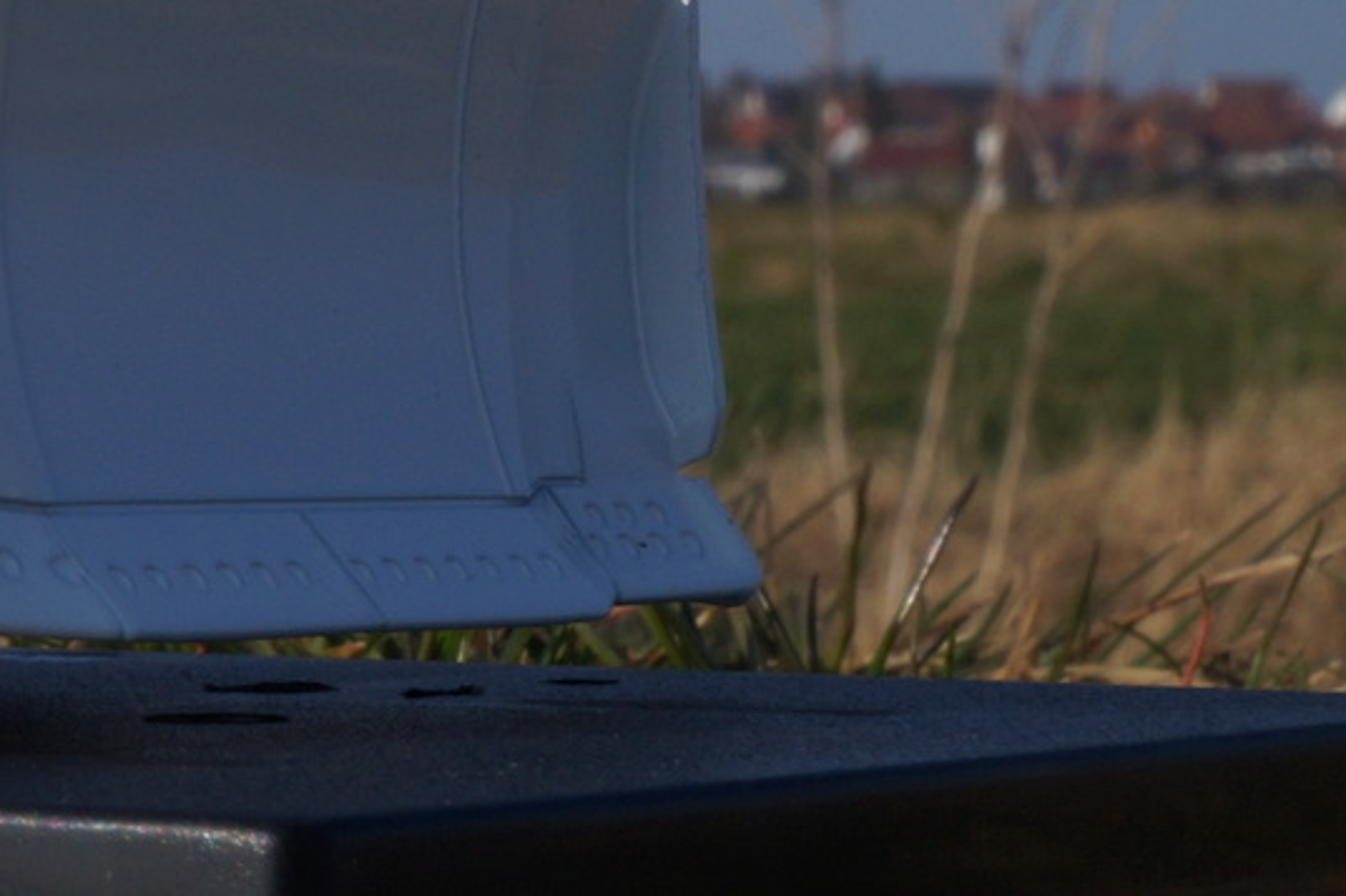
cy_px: 207
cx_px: -688
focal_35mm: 168
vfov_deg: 8.2
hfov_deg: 11.7
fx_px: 6279
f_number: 22
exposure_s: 1/100
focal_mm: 30
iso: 100
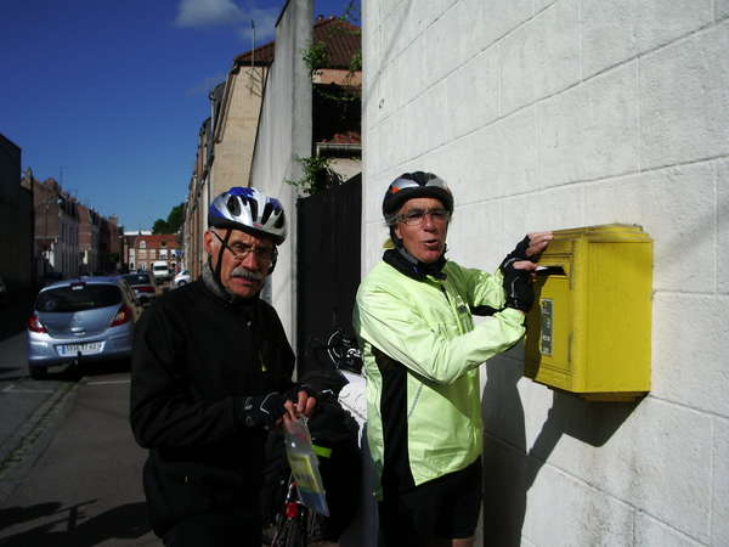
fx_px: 737
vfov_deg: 40.7
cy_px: 274
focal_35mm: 35
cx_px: 364
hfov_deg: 52.6
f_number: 4.3
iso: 50
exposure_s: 1/1500
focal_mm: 5.8
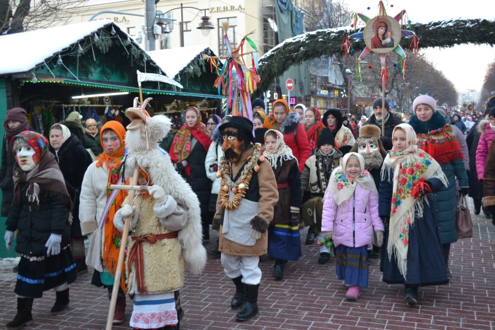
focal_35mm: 42
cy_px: 165
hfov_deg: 46.4
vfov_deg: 31.9
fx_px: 578
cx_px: 248
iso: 400
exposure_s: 1/50
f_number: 4.5
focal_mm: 28
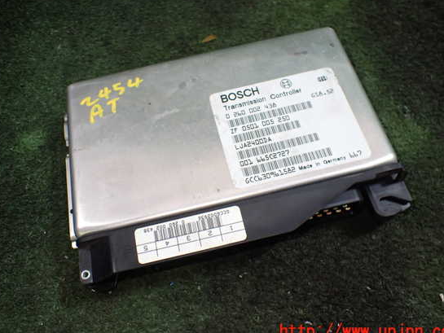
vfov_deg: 42.9
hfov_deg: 55.3
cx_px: 219
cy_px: 159
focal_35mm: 33
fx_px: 423
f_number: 2.3
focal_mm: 5.4
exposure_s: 1/125
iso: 400
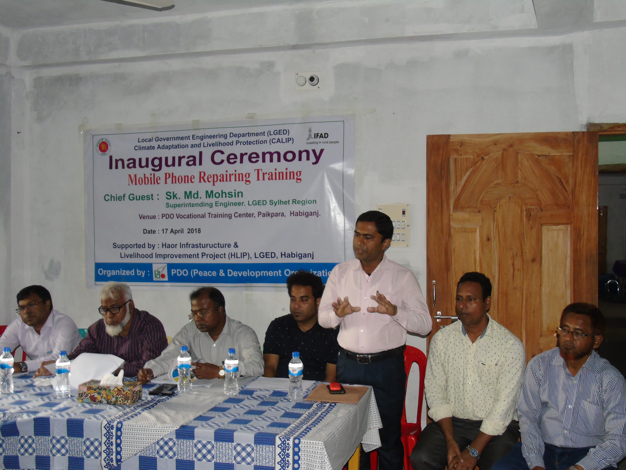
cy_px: 235
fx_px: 615
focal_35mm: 34
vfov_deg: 41.8
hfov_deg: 54.0
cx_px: 313
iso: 200
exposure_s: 1/8
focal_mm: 6.1
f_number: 3.8
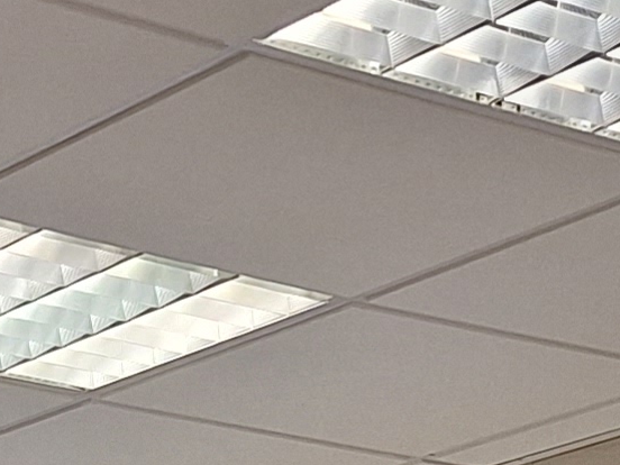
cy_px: 1494
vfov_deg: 7.5
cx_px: 83
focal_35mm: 170
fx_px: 3045
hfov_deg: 11.6
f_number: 1.8
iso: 40
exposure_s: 1/120
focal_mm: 5.54
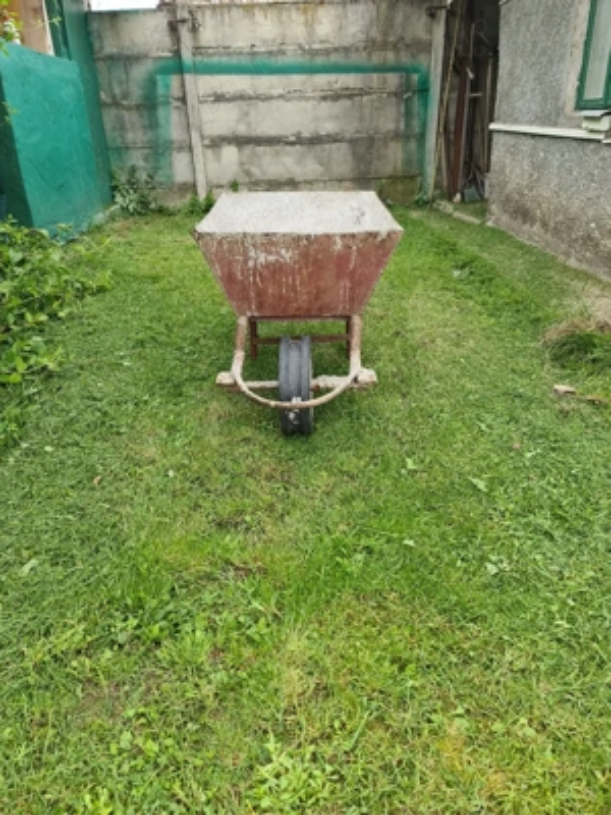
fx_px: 588
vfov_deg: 69.4
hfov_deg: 54.9
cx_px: 306
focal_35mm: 25
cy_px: 408
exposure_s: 1/161
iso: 50
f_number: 1.8
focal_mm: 7
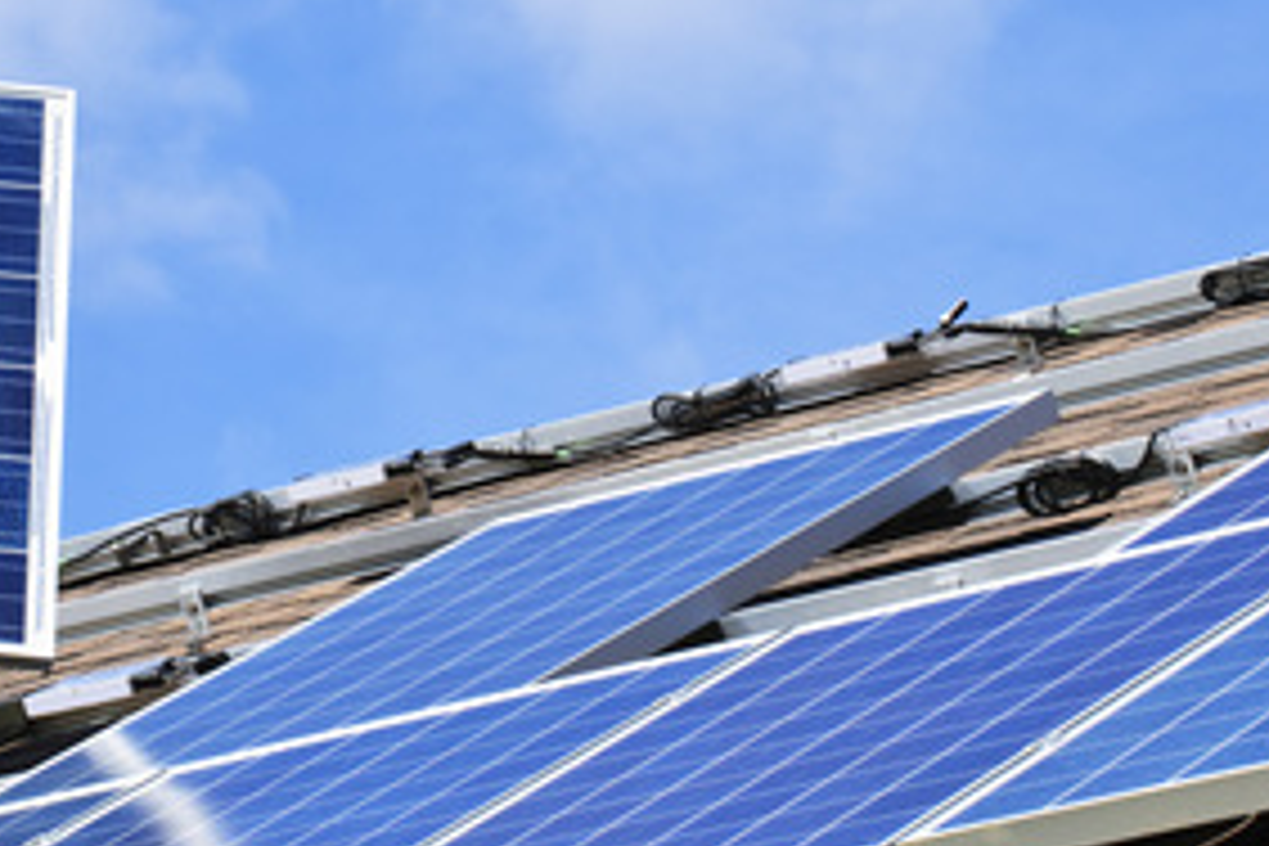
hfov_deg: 7.6
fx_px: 9552
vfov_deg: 5.1
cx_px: 306
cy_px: 209
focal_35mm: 271
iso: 200
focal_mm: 105
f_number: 14
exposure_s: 1/200
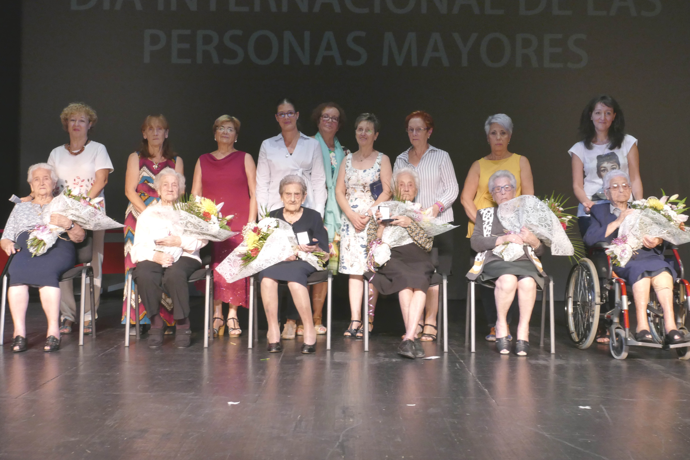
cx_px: 345
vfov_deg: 29.9
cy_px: 230
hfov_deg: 43.6
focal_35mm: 45
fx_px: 862
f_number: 8
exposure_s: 1/15
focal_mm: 16.49
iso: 800
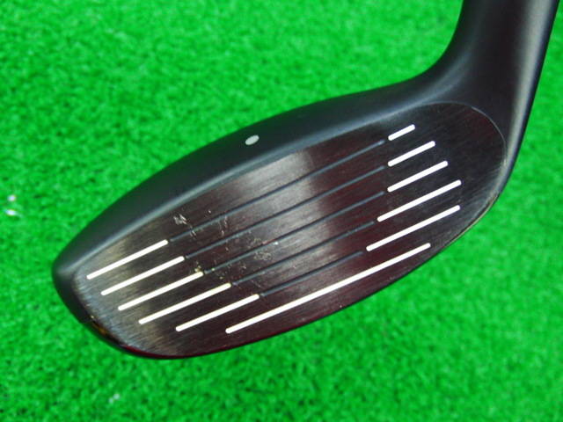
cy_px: 211
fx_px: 602
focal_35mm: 37
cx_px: 282
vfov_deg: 38.7
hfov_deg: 50.1
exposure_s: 1/20
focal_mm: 6.42
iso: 400
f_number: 3.6
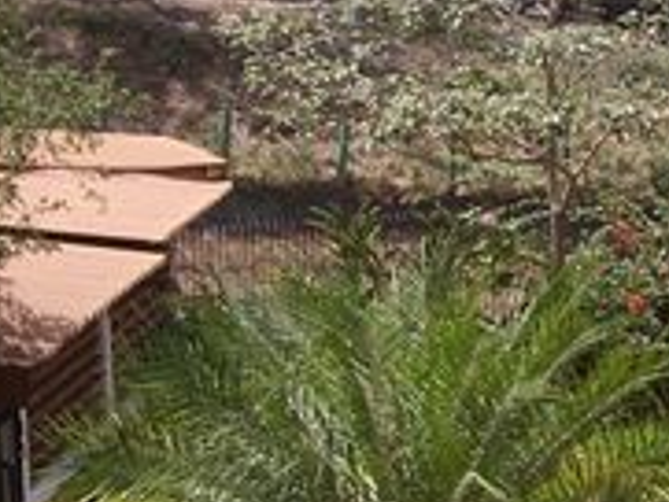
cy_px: 266
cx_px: 776
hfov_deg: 12.0
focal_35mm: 161
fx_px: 3114
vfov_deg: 9.2
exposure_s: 1/640
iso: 64
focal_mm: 7.9
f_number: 2.8
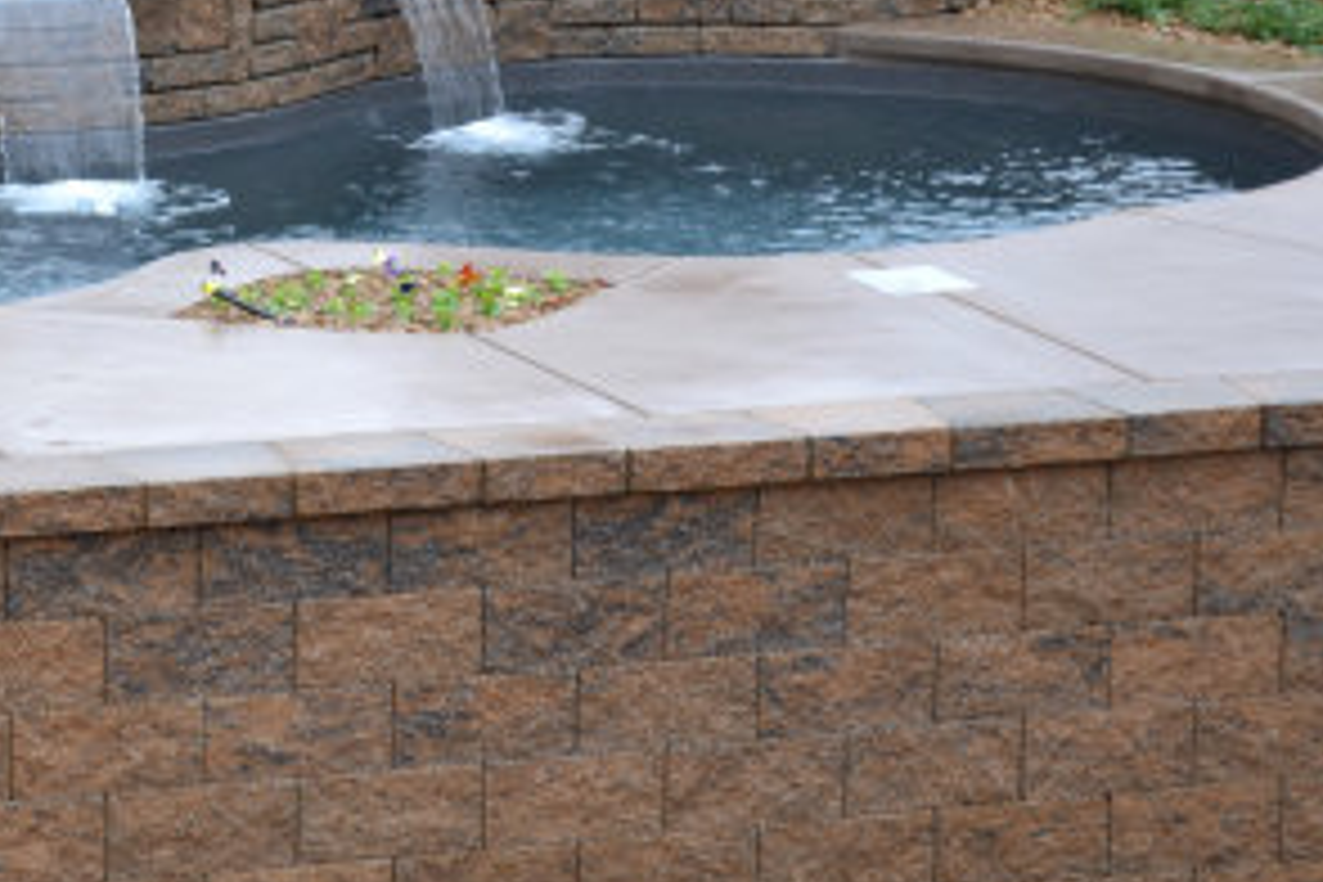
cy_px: 83
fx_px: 6692
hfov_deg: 11.2
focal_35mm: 182
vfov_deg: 7.5
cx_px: 90
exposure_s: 1/125
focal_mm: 55
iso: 280
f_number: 5.6
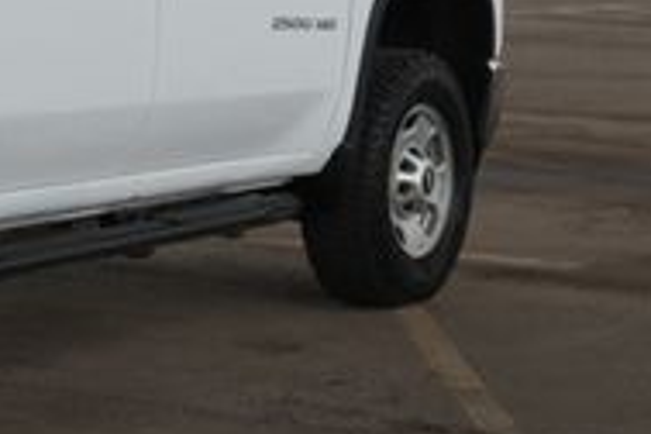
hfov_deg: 12.6
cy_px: 110
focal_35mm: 152
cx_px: -424
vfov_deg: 9.0
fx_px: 2748
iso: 200
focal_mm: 30
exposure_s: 1/60
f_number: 4
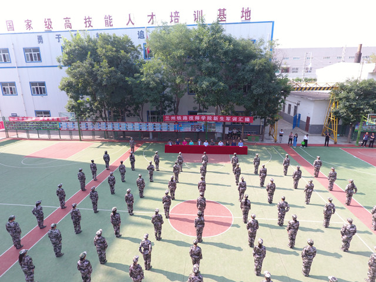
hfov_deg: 81.7
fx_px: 217
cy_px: 141
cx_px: 188
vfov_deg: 66.0
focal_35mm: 20
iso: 100
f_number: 2.8
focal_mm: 3.61
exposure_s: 1/189
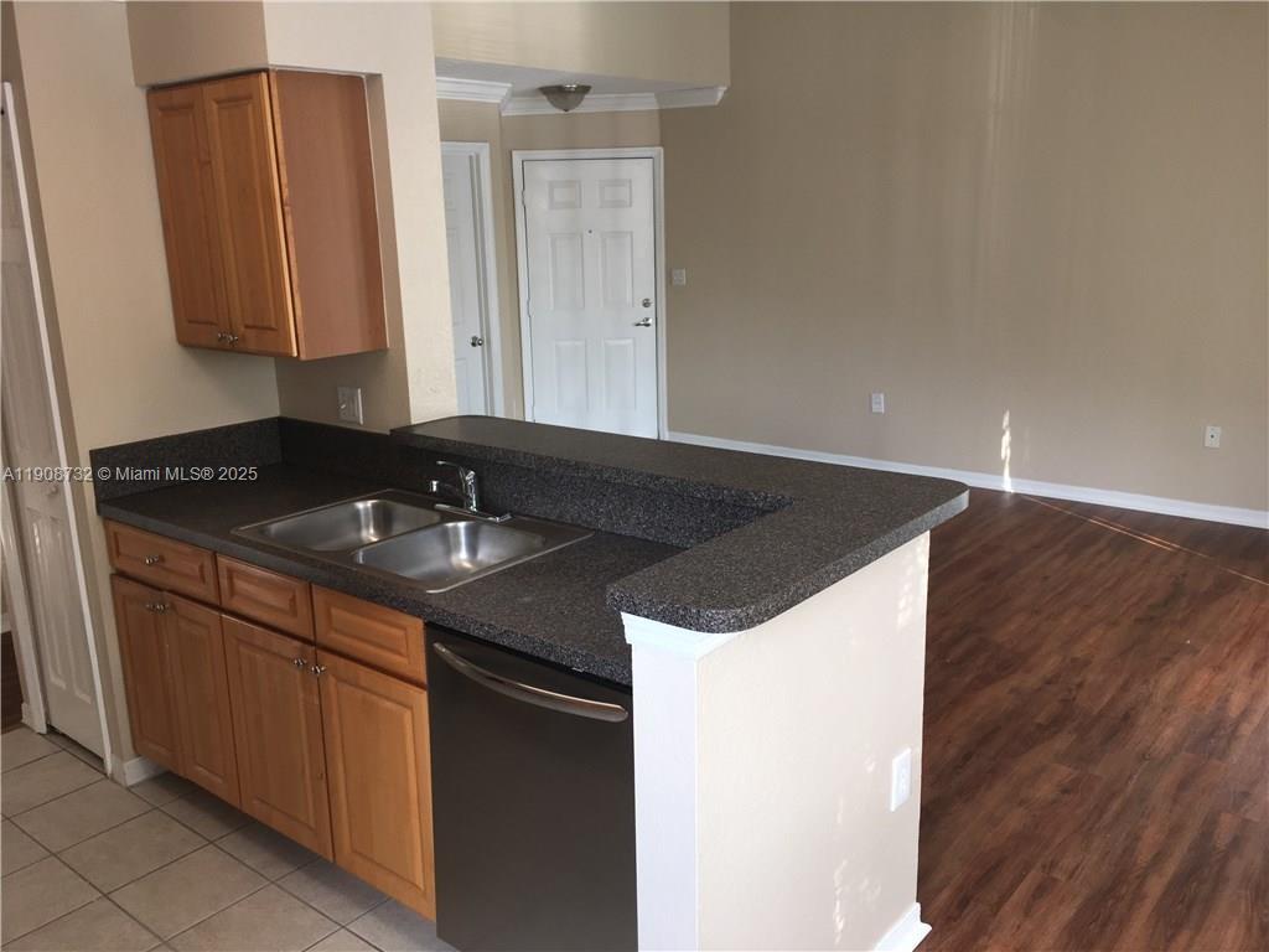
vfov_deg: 48.2
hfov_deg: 61.7
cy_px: 476
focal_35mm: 29
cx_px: 634
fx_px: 1063
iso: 25
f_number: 2.2
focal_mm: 4.15
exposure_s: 1/30
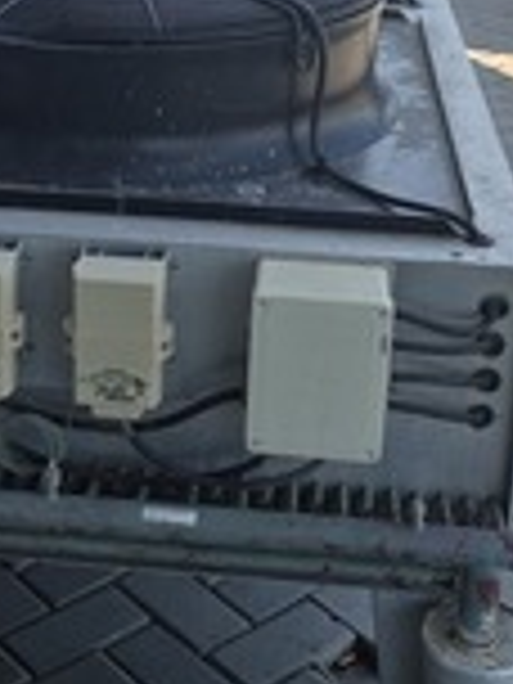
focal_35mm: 69
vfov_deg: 27.6
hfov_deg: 21.1
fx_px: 1363
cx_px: 128
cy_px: 142
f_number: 1.7
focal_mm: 6.3
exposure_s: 1/3177
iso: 80
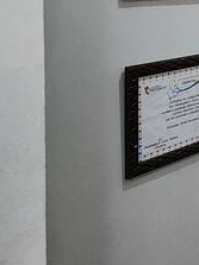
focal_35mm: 63
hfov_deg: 16.1
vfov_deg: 28.1
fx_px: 483
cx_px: 430
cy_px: -23
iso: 320
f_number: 2.2
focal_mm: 2.2
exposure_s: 1/60
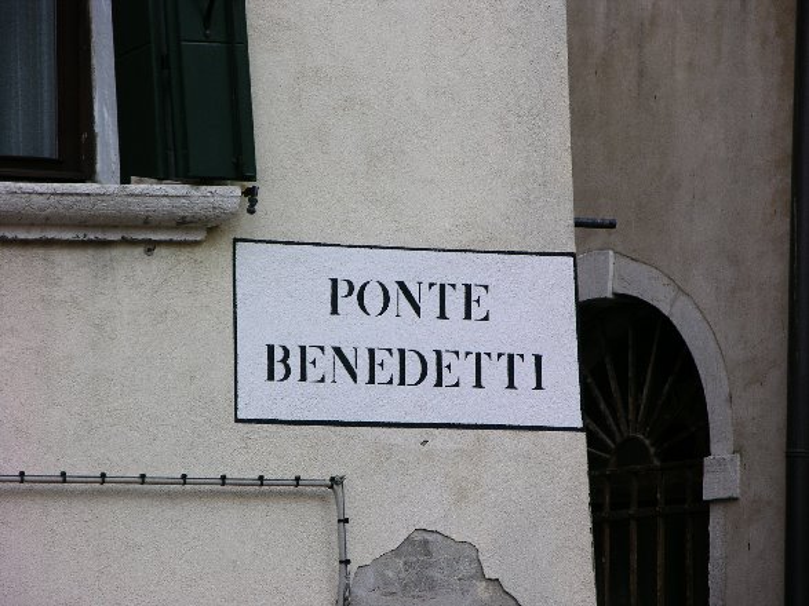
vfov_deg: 5.5
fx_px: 6309
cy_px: 303
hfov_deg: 7.3
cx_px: 404
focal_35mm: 270
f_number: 5.3
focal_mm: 67.7
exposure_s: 1/105
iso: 50
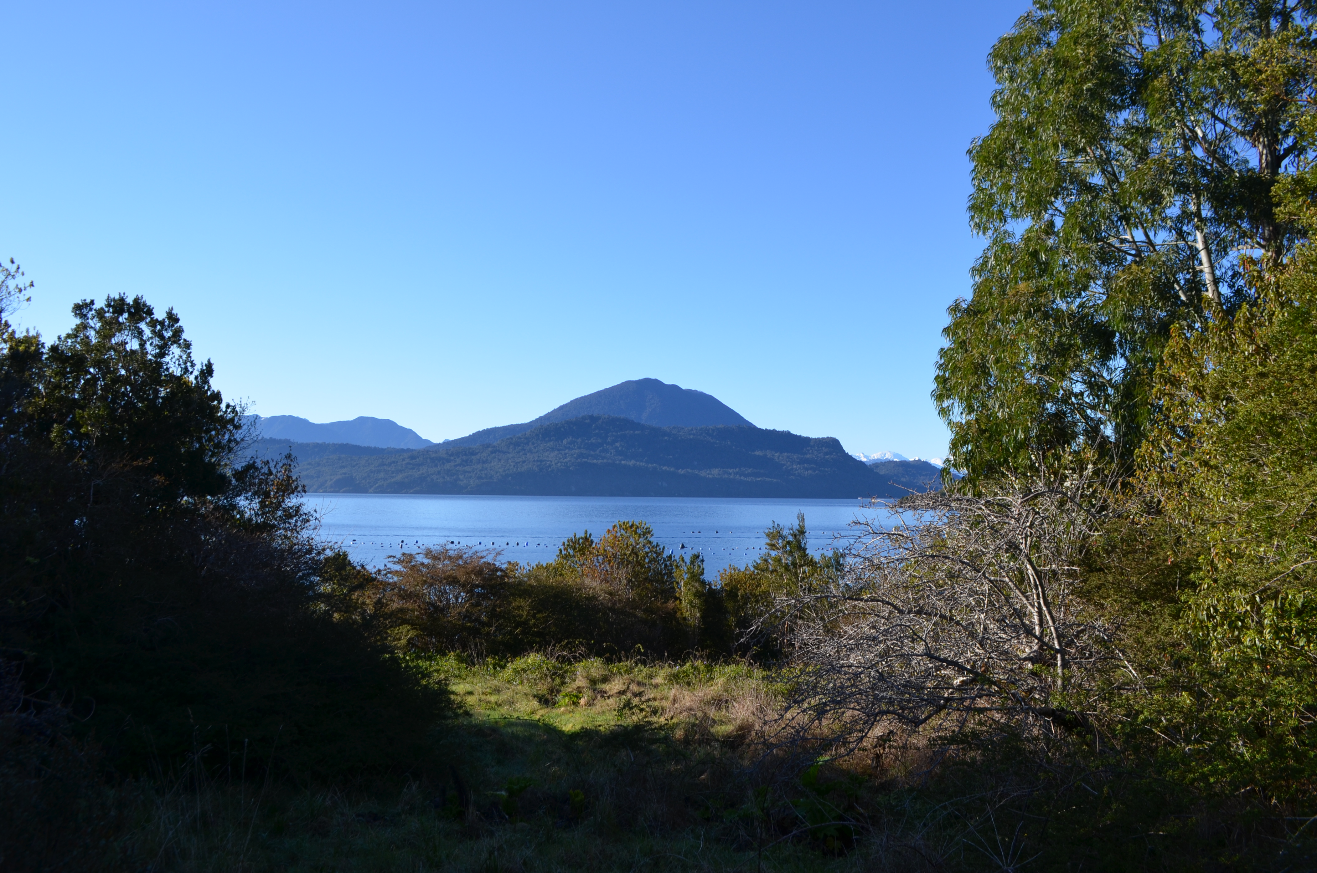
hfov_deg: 67.5
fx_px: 986
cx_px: 658
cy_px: 436
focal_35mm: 27
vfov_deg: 47.7
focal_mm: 18
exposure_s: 1/250
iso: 160
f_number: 8
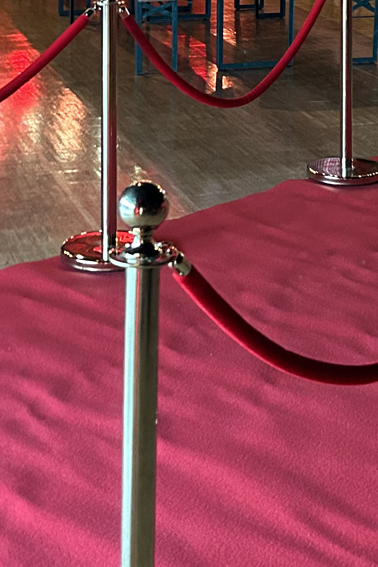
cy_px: -55
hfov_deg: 16.3
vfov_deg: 23.0
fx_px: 1307
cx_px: 307
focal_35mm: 83
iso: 500
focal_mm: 5.7
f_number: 1.5
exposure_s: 1/25
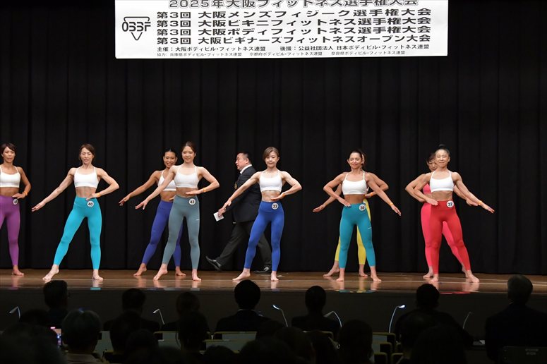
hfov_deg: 20.0
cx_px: 274
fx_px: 1549
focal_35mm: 102
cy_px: 182
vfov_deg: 13.4
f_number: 5.6
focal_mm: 68
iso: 5000
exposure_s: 1/400
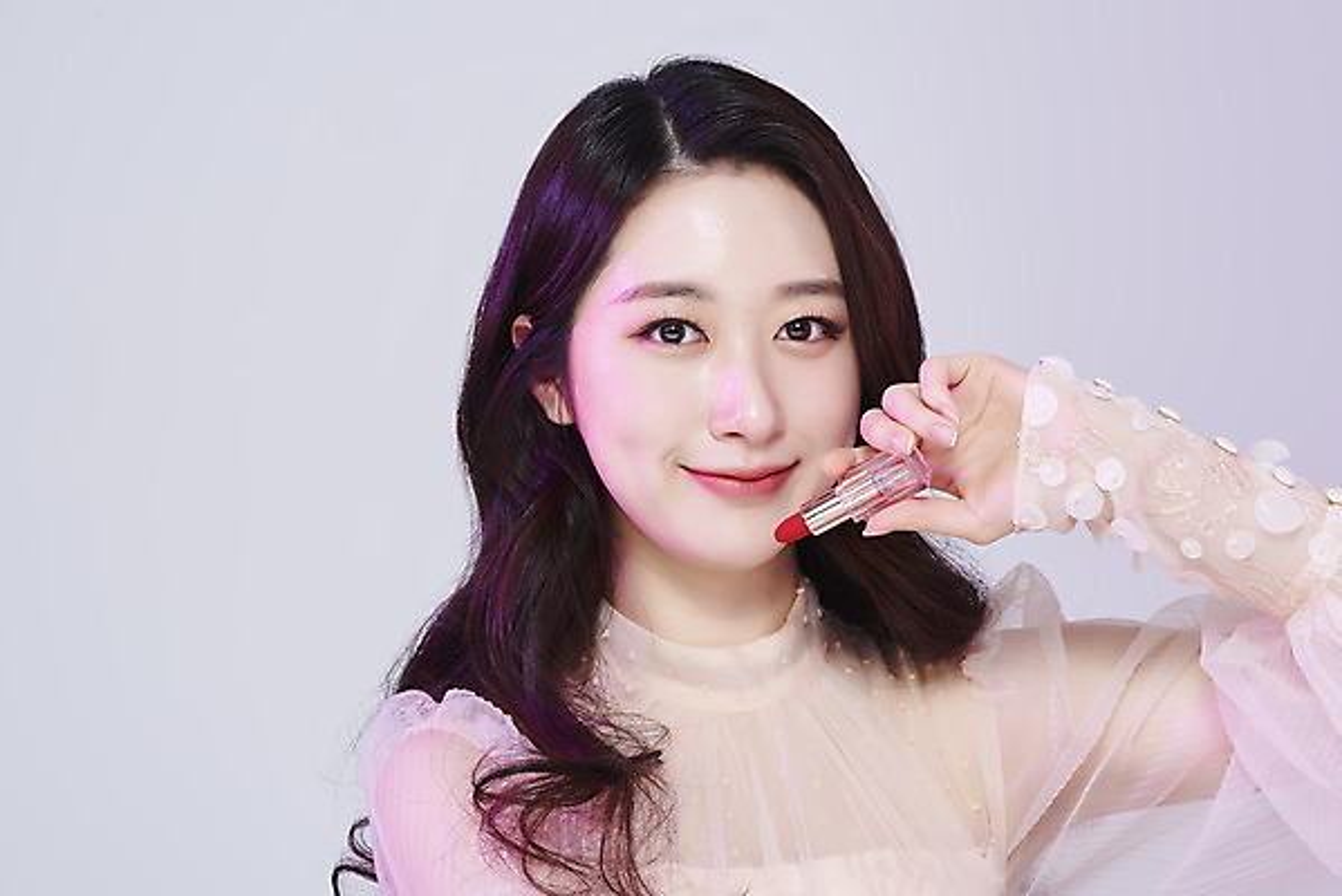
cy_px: 448
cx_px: 671
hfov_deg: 19.4
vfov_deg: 13.1
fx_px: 3916
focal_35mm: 105
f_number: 11
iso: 64
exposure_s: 1/125
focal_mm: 105
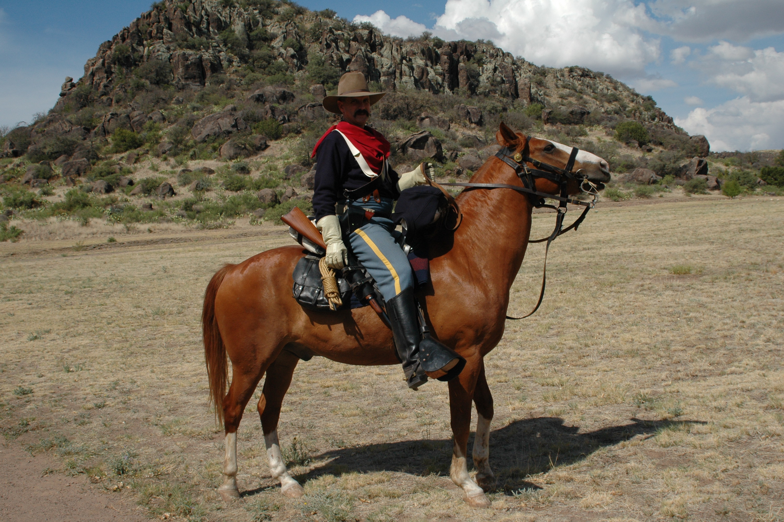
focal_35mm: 42
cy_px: 261
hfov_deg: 46.4
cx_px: 392
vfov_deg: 31.8
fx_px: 914
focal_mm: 28
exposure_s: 1/400
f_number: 10
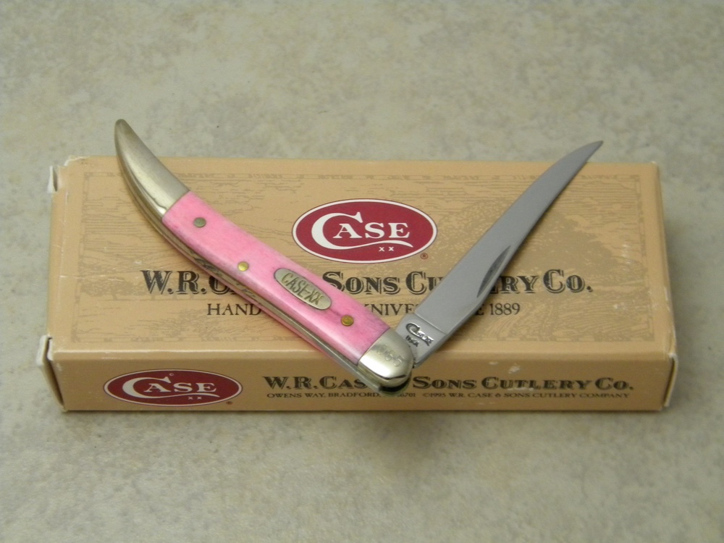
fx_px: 1736
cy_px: 272
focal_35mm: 83
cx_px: 362
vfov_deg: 17.8
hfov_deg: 23.6
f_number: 4.5
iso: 400
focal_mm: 15.1
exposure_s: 1/38.6
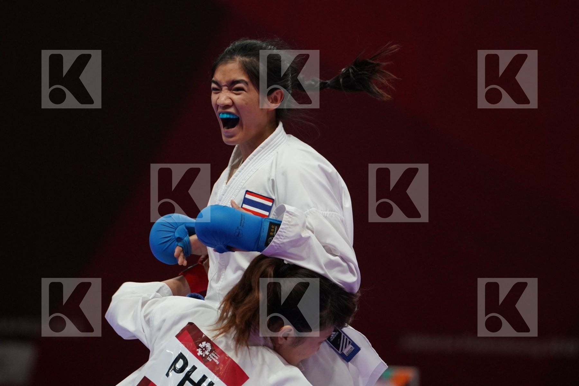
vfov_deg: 3.4
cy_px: 193
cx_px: 290
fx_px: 6561
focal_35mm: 408
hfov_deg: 5.1
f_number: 4
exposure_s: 1/1000
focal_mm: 272
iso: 2500
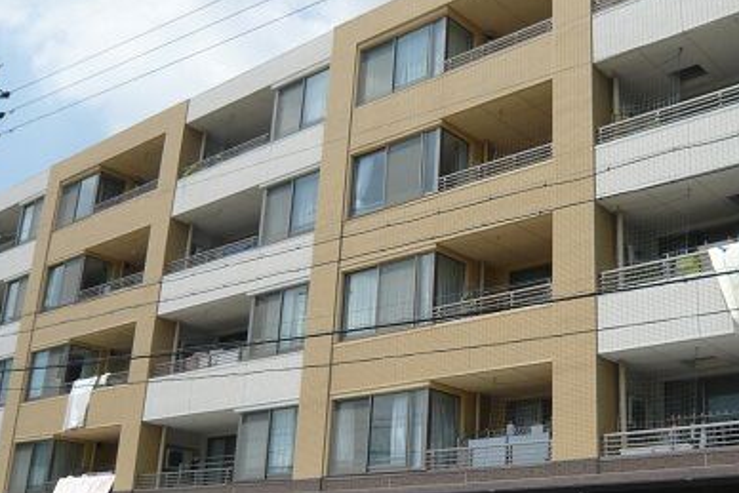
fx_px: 924
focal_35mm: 45
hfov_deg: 43.3
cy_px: 232
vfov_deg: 29.9
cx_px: 459
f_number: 8
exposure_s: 1/250
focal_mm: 4.6
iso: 100
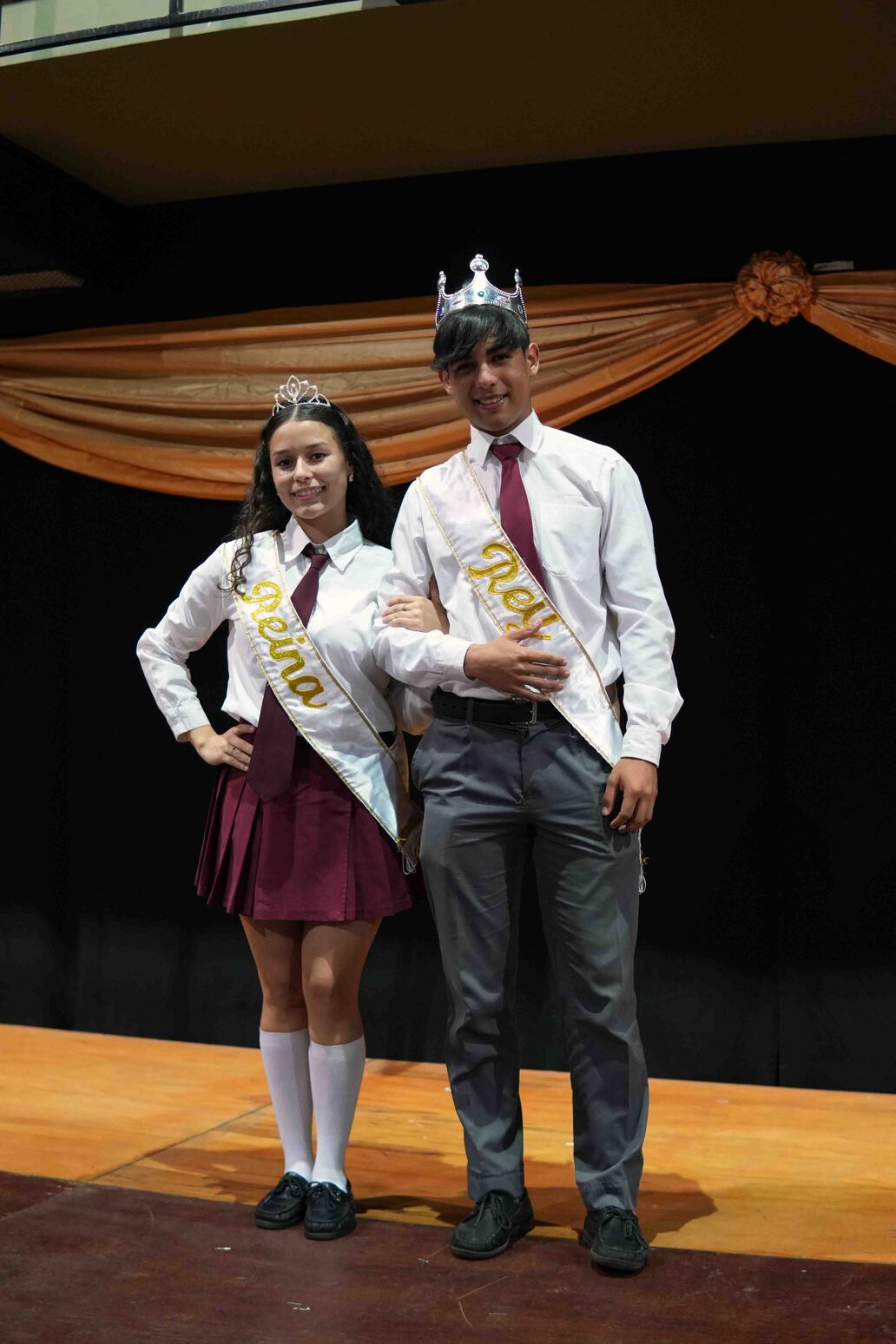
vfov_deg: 43.6
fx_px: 1680
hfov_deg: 29.9
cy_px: 672
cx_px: 448
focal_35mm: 45
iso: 1600
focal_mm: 30
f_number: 2.2
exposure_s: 1/160
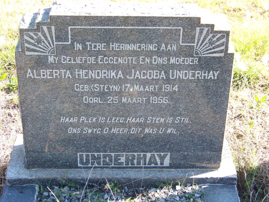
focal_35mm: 62
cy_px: 101
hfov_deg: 31.2
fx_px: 482
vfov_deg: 23.7
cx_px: 134
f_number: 3.2
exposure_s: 1/100
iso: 64
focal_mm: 10.5
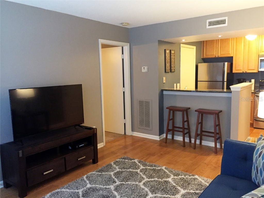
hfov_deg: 61.7
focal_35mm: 29
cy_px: 99
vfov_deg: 48.2
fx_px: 221
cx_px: 132
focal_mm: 4.15
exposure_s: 1/30
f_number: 2.2
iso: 320
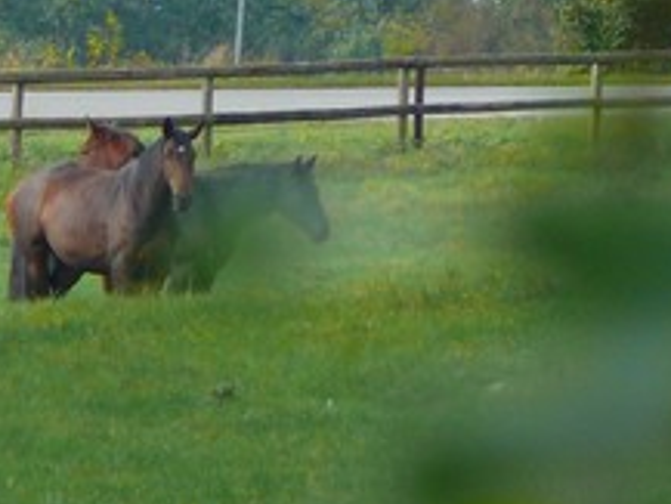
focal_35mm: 1450
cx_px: -9
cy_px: 121
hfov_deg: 1.4
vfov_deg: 1.0
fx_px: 28122
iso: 125
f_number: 3.7
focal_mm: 88.8
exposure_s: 1/125
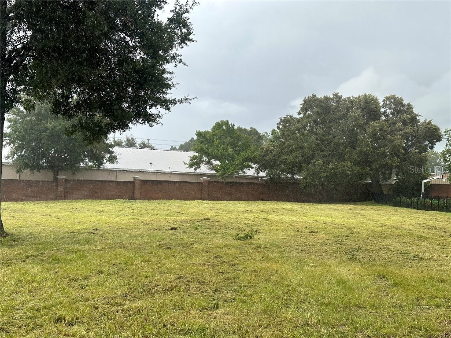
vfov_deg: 30.3
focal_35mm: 48
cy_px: 169
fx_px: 625
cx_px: 226
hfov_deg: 39.7
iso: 64
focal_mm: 6.86
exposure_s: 1/672
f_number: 1.78
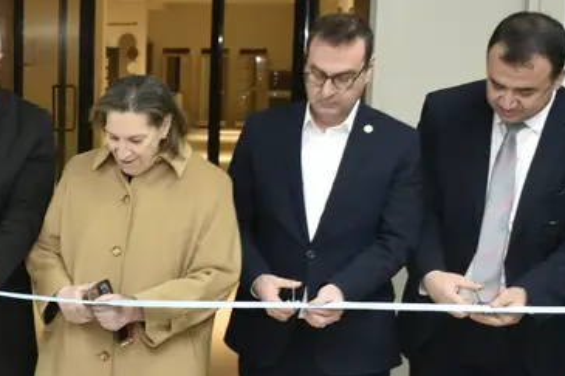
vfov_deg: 15.3
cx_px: -71
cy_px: 270
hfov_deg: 21.6
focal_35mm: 89
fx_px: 1396
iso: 320
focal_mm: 18
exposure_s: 1/30
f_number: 4
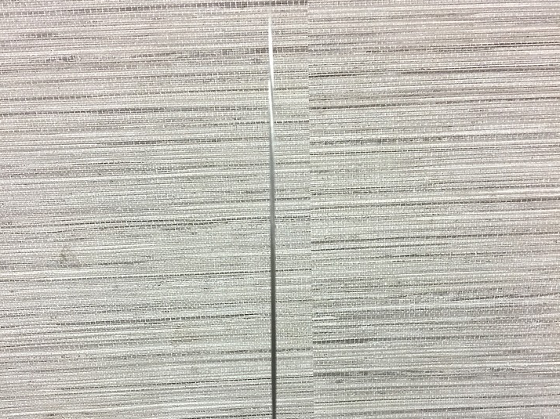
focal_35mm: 39
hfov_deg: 47.9
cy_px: 270
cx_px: 278
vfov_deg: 36.5
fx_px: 631
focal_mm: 4.15
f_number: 2.2
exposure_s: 1/30
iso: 40
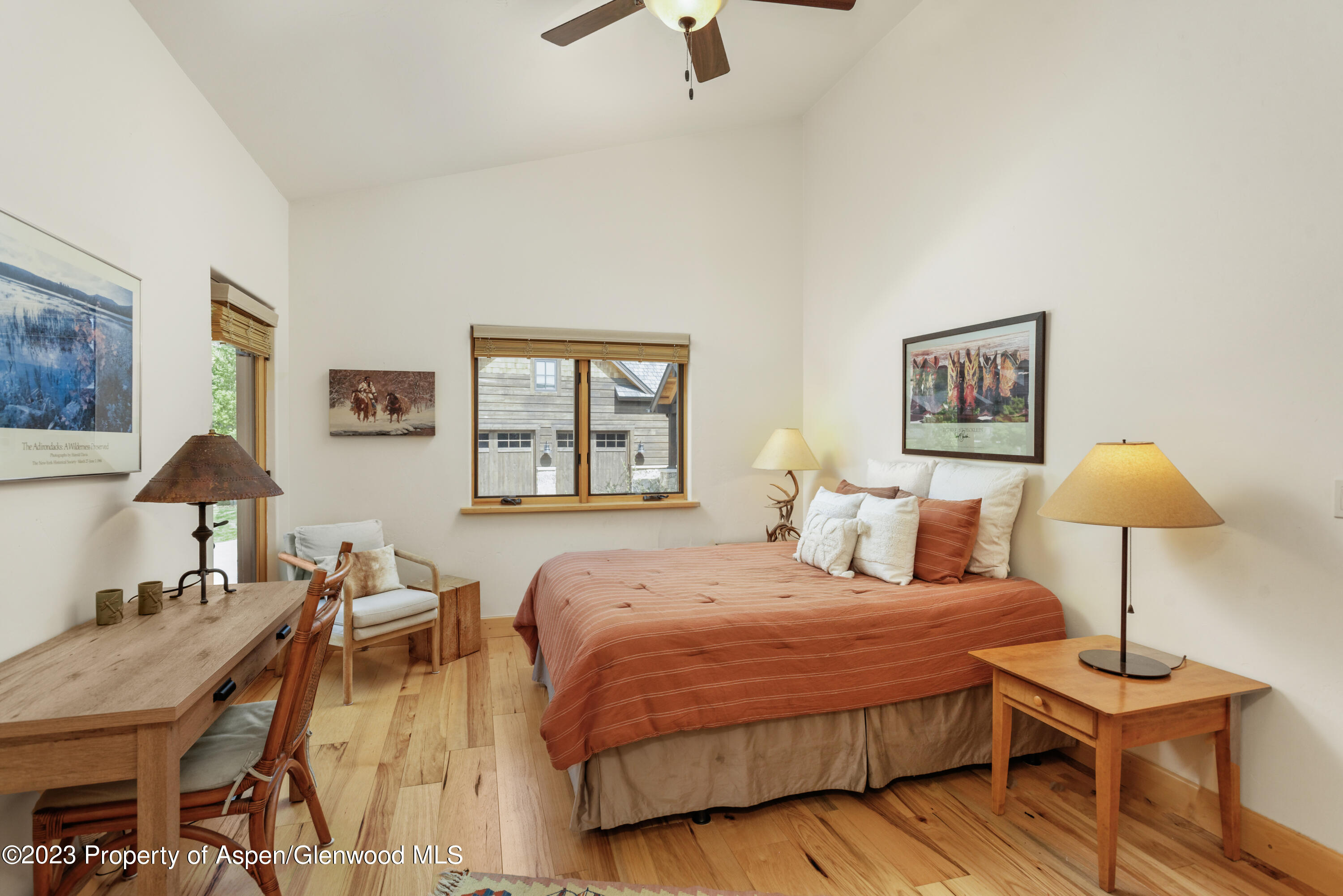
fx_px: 634
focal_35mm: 17
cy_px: 448
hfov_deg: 93.3
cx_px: 672
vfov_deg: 70.5
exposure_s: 1/125
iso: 500
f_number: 7.1
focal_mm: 17
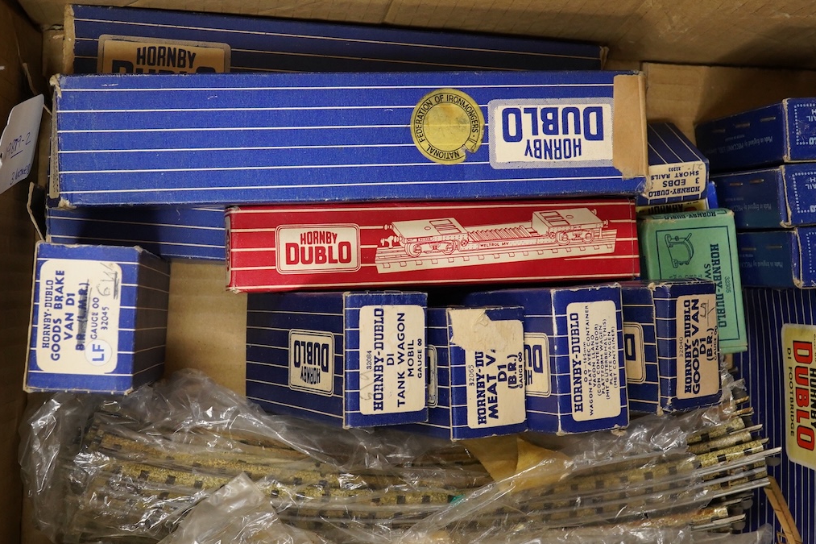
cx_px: 403
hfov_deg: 39.6
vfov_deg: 27.0
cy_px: 244
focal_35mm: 50
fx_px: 1133
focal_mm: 30
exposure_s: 1/80
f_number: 11
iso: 2500
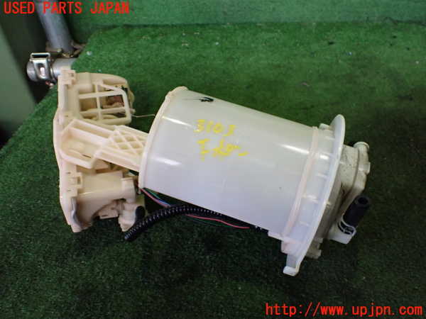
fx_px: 369
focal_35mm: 30
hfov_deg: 60.0
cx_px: 213
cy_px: 160
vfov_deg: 46.8
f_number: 2.3
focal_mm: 5.4
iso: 800
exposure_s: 1/125
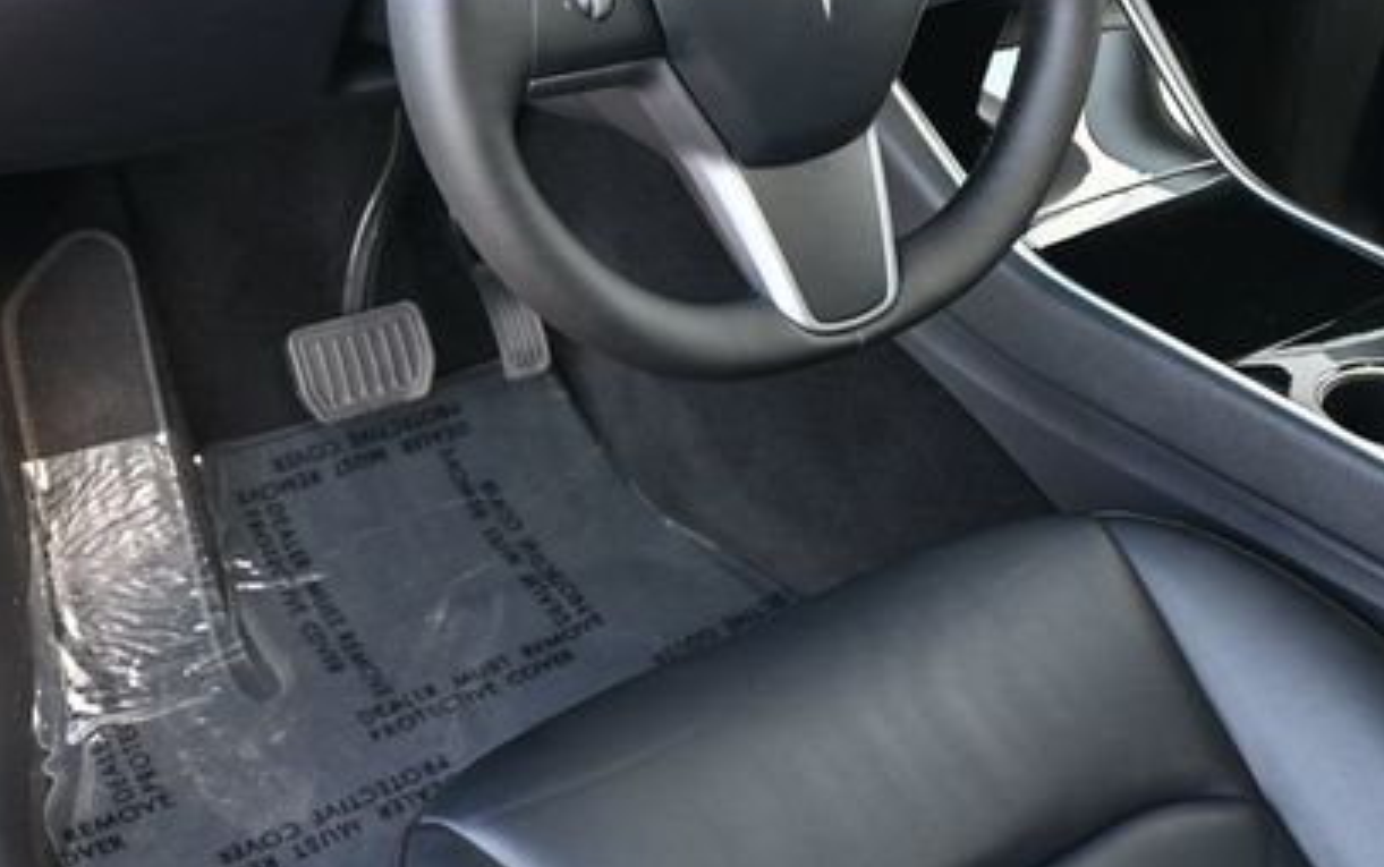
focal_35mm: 48
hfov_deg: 41.7
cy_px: 190
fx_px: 1812
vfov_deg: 26.5
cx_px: 803
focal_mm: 20
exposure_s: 1/125
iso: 900
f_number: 3.8
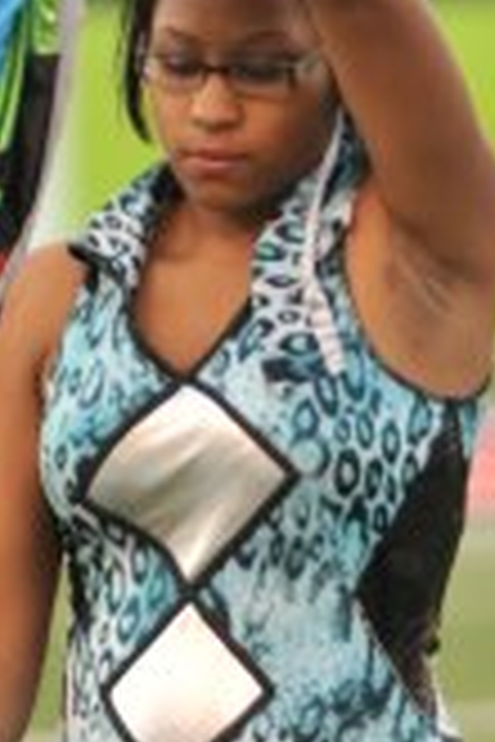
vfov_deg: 1.9
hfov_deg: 1.3
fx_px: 22438
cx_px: 137
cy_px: 913
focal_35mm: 1088
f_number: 2.8
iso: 200
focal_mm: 200
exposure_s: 1/160
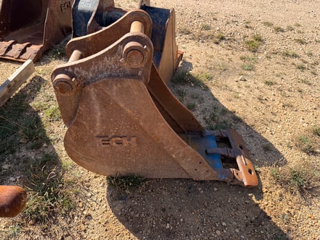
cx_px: 160
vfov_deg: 56.8
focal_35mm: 24
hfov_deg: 71.6
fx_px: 222
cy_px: 120
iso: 80
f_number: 1.78
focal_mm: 6.76
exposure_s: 1/1689
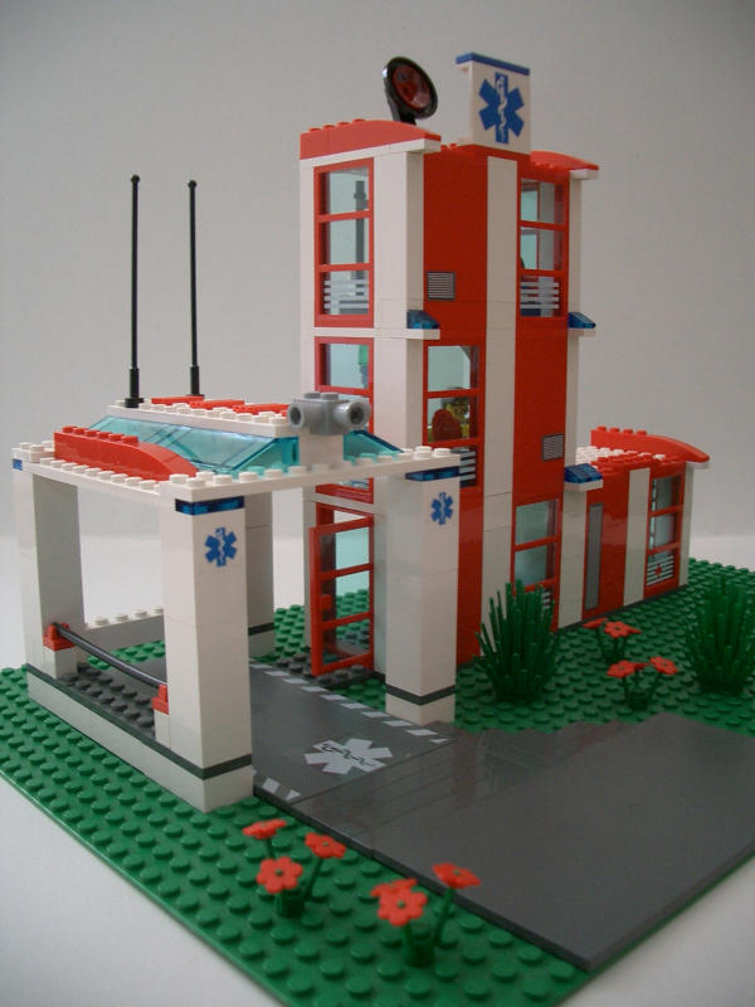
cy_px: 504
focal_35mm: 35
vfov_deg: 52.6
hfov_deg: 40.7
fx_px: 1018
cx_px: 378
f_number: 2.6
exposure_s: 1/40
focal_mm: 5.8
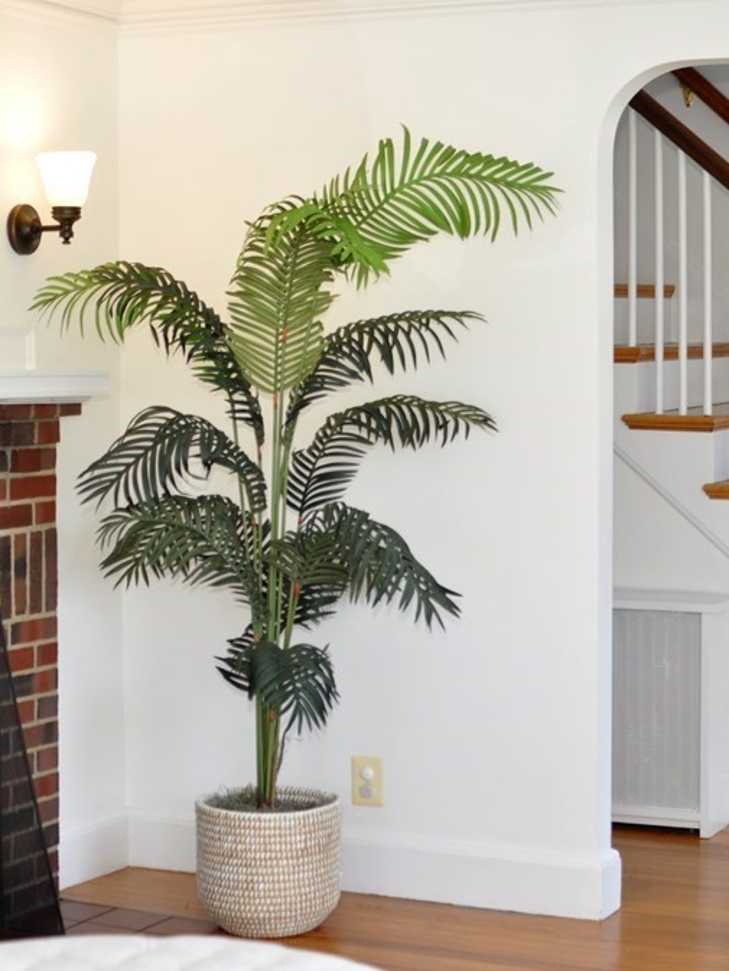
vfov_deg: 25.4
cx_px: 390
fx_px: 2154
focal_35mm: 77
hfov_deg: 19.2
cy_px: 489
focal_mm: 35
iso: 200
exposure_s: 1/100
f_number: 2.5
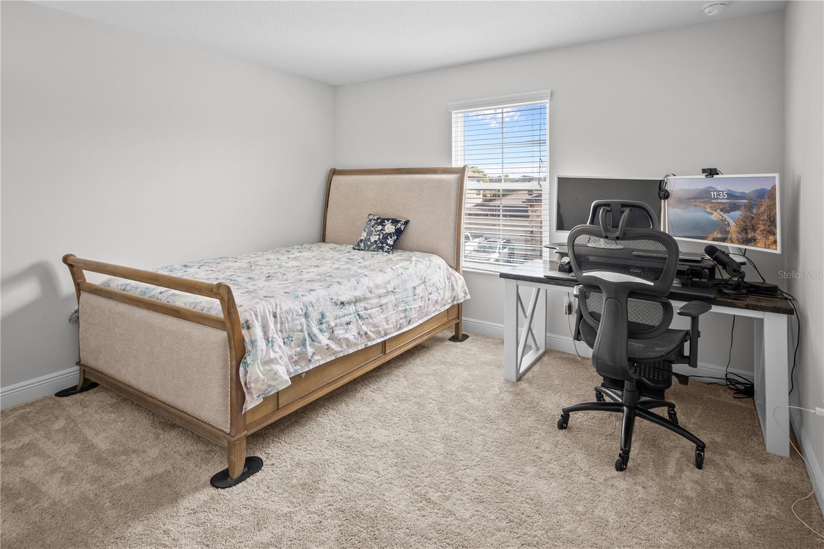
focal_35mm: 18
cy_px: 274
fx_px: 412
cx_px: 412
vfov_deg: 67.4
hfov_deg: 90.0
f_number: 3.5
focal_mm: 12
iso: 200
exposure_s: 1/6
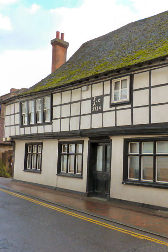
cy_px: 126
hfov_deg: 34.0
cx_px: 134
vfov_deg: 50.7
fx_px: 266
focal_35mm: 38
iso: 125
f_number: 3.6
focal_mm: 4.8
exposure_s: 1/125
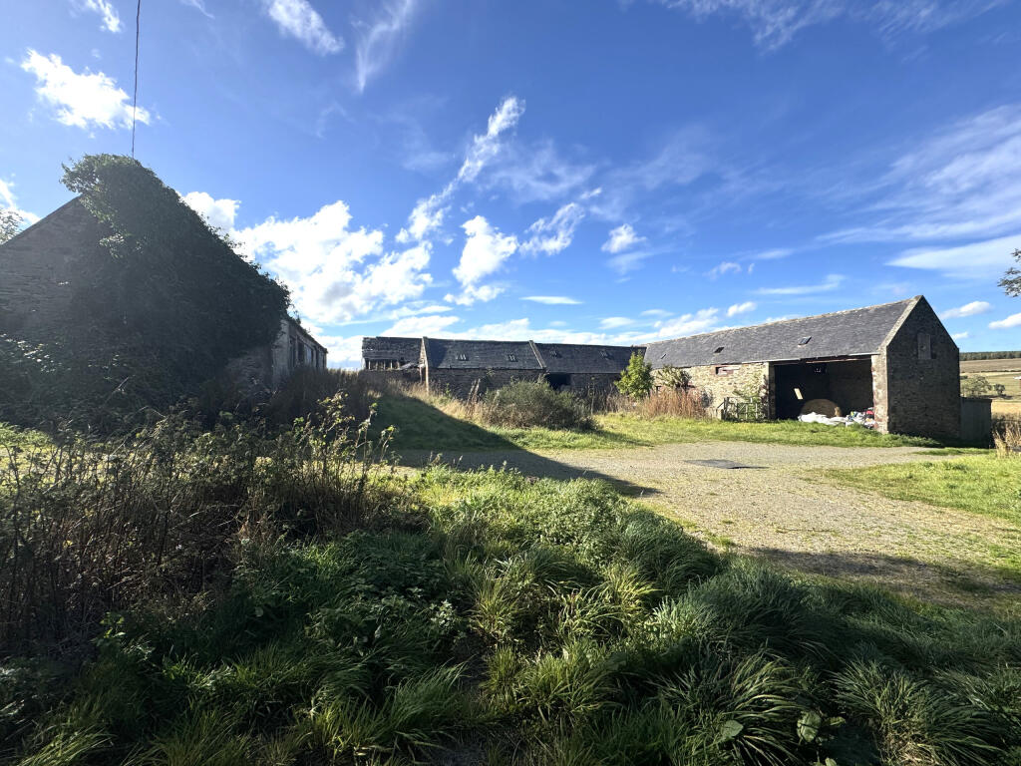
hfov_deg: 102.1
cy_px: 383
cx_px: 510
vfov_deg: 85.7
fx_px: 413
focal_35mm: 14
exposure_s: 1/2770
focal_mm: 2.22
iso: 50
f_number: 2.2
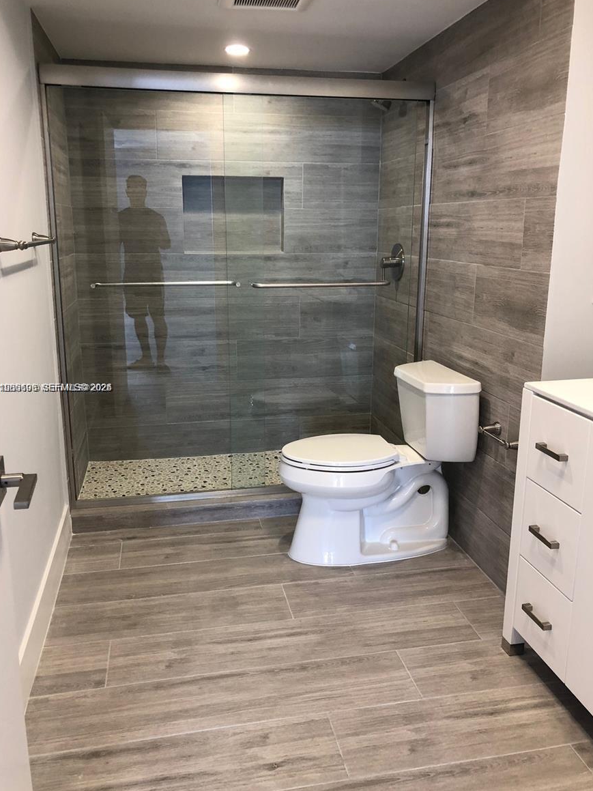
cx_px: 293
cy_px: 388
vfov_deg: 61.7
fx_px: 663
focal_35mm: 29
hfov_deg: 48.2
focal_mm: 3.99
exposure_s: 1/30
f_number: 1.8
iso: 32
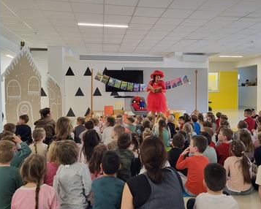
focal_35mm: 32
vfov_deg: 45.8
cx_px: 151
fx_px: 247
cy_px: 105
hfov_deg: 55.4
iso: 200
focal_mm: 5.4
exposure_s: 1/100
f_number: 1.8
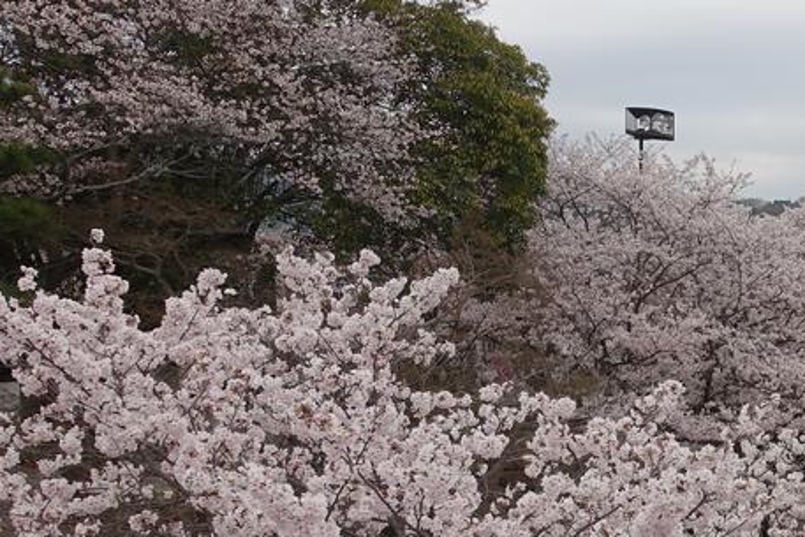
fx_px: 1409
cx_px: 1011
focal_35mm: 63
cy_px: 394
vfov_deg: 21.4
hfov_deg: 27.3
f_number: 5.6
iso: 125
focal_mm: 8.8
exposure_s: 1/100
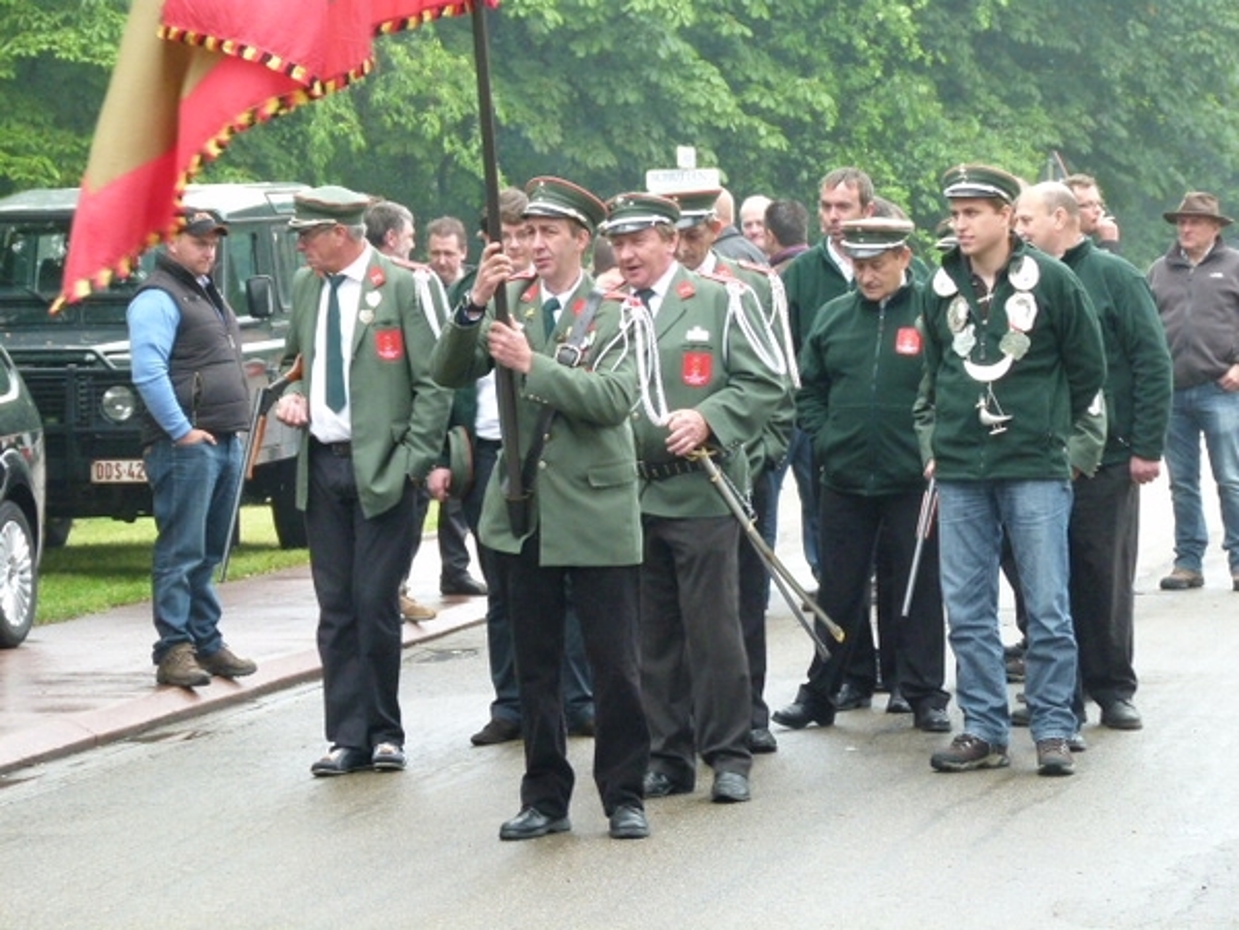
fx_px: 5512
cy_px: 465
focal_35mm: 154
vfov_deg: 9.6
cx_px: 620
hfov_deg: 12.8
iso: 250
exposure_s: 1/80
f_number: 3.7
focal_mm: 27.8
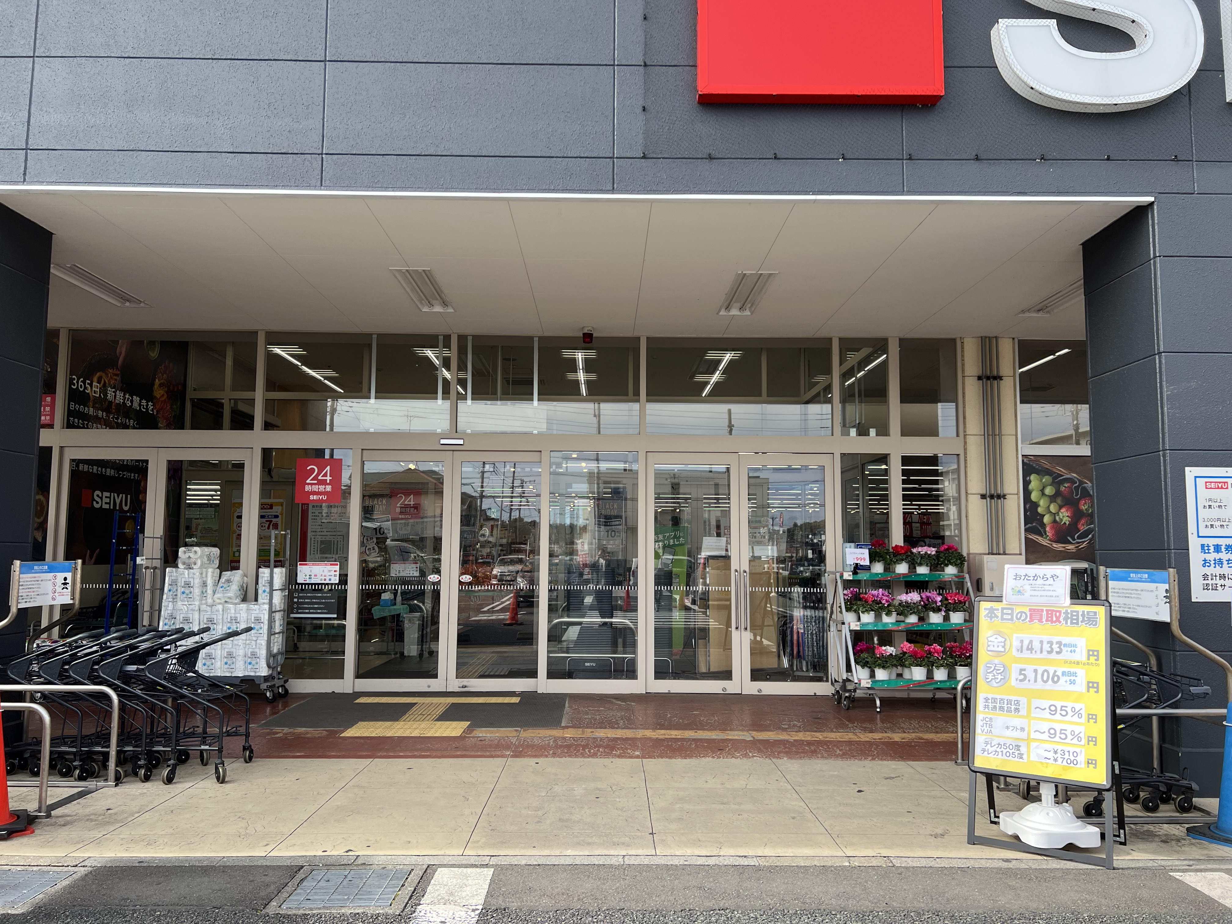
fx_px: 925
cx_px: 616
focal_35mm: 26
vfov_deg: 53.1
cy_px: 462
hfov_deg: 67.3
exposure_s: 1/949
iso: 50
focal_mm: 5.7
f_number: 1.5
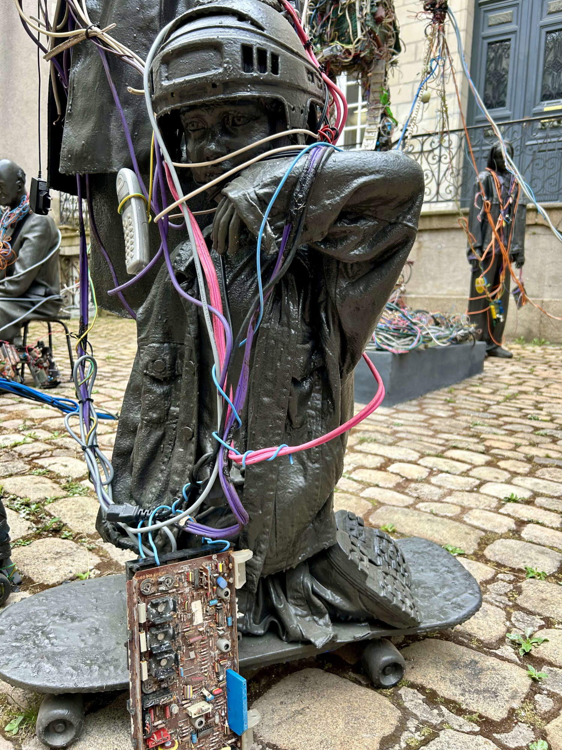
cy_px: 375
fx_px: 563
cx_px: 281
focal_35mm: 26
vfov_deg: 67.3
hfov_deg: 53.1
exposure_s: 1/253
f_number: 1.5
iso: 40
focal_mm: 5.7
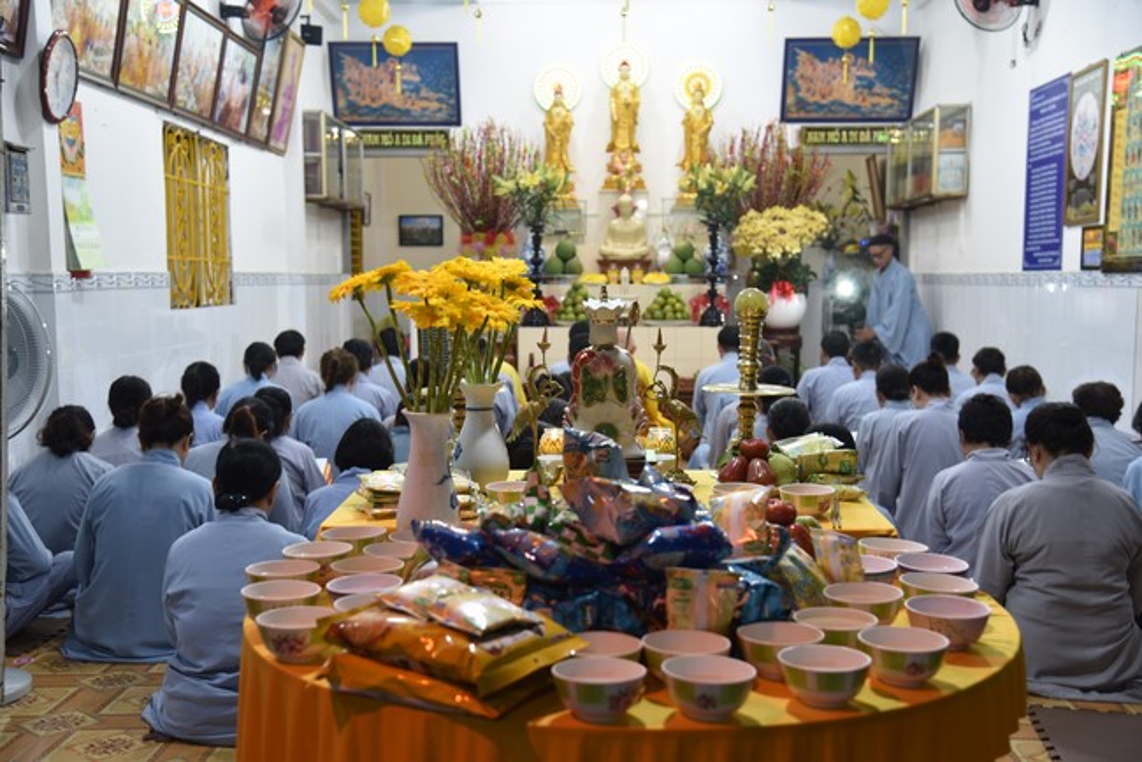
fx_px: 1523
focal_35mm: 48
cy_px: 381
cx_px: 571
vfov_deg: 28.1
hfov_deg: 41.1
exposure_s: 1/60
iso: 640
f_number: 4
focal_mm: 48
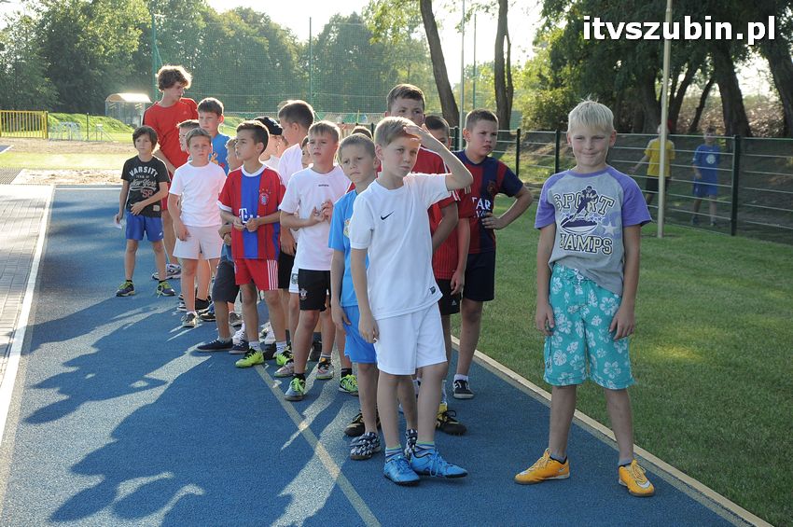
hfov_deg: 28.1
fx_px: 1584
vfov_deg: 18.9
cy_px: 264
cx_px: 396
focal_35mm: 72
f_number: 8
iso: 500
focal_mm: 48
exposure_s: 1/250
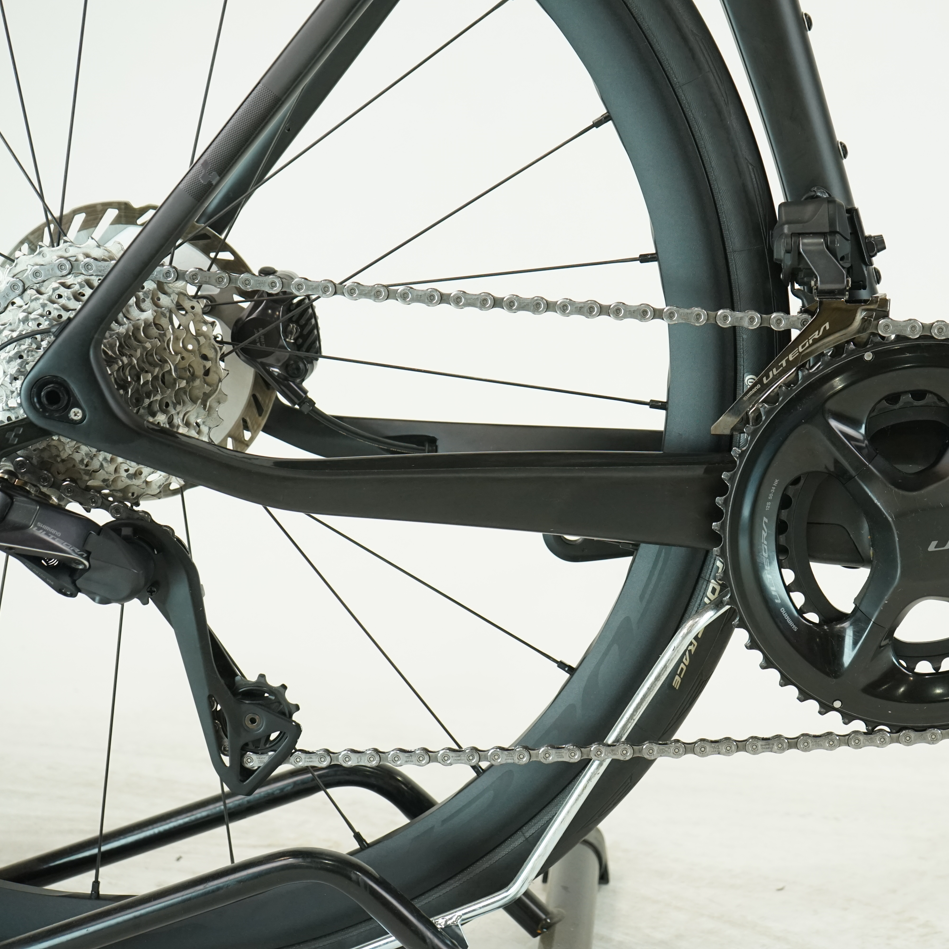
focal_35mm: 60
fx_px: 1861
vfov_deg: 28.6
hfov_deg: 28.4
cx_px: 630
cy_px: 474
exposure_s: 1/200
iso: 1600
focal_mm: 47
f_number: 5.6
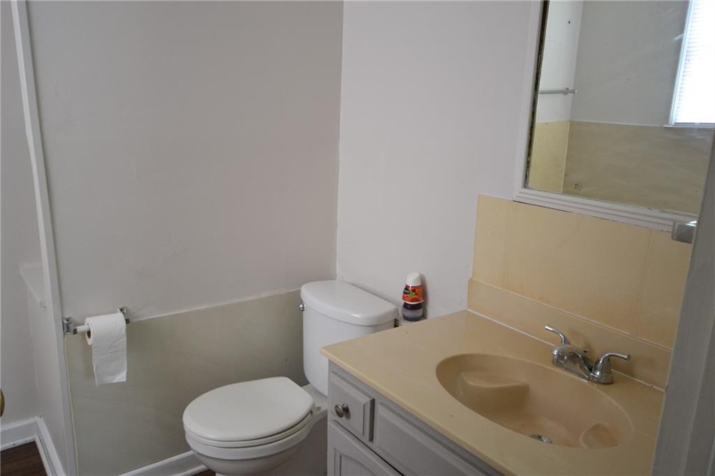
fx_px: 596
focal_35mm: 30
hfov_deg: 61.9
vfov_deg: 43.6
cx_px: 358
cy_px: 238
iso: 1600
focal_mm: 20
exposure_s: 1/60
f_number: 5.6
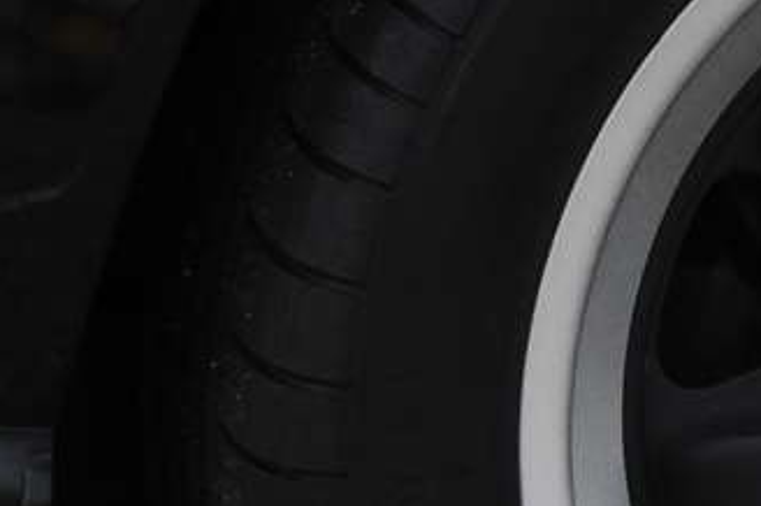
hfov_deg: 5.8
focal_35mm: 348
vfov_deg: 3.9
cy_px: -108
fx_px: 7349
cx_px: 1629
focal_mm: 38
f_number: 14
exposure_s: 1/800
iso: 1600
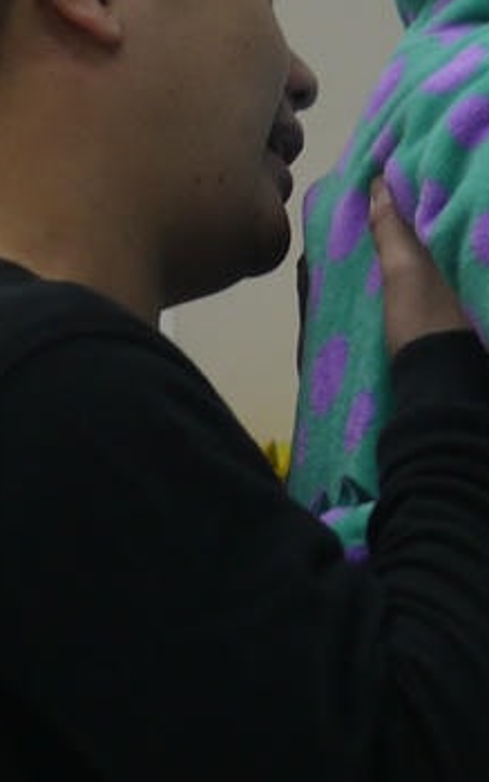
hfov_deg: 6.7
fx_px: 4133
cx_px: 719
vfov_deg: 10.5
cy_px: 1144
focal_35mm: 194
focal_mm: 20
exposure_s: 1/250
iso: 160
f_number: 1.7
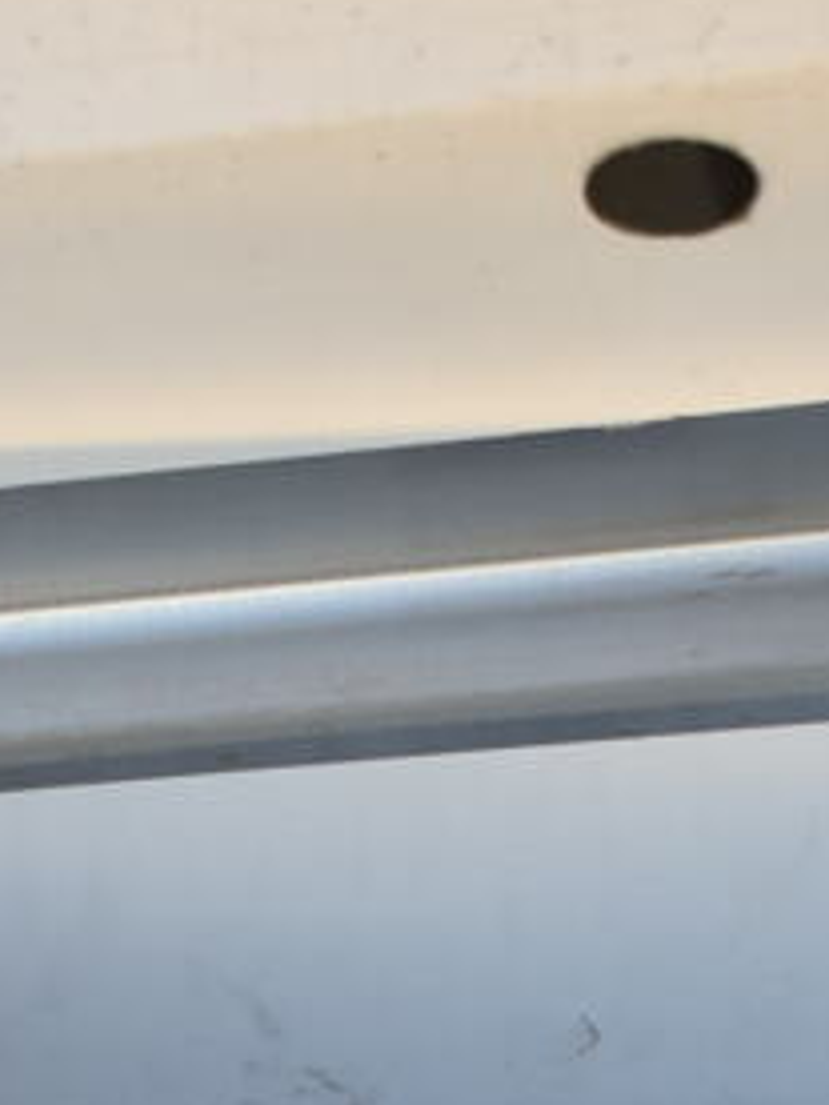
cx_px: 412
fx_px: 4566
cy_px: 1672
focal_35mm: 143
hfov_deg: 10.4
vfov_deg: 13.0
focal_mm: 30
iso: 125
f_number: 4.2
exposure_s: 1/125
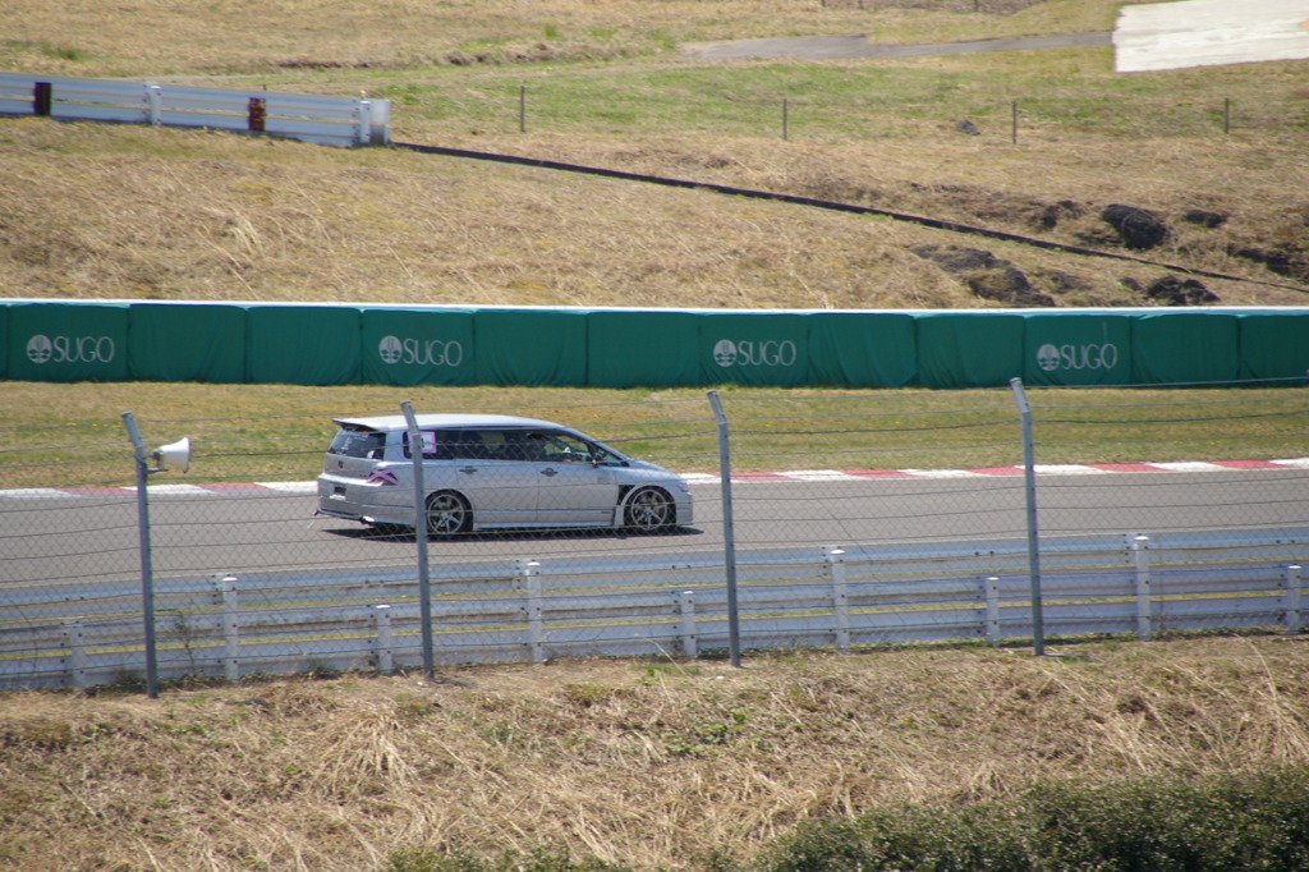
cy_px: 436
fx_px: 13630
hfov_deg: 5.5
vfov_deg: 3.7
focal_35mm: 375
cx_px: 654
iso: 200
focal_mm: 250
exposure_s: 1/500
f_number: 8
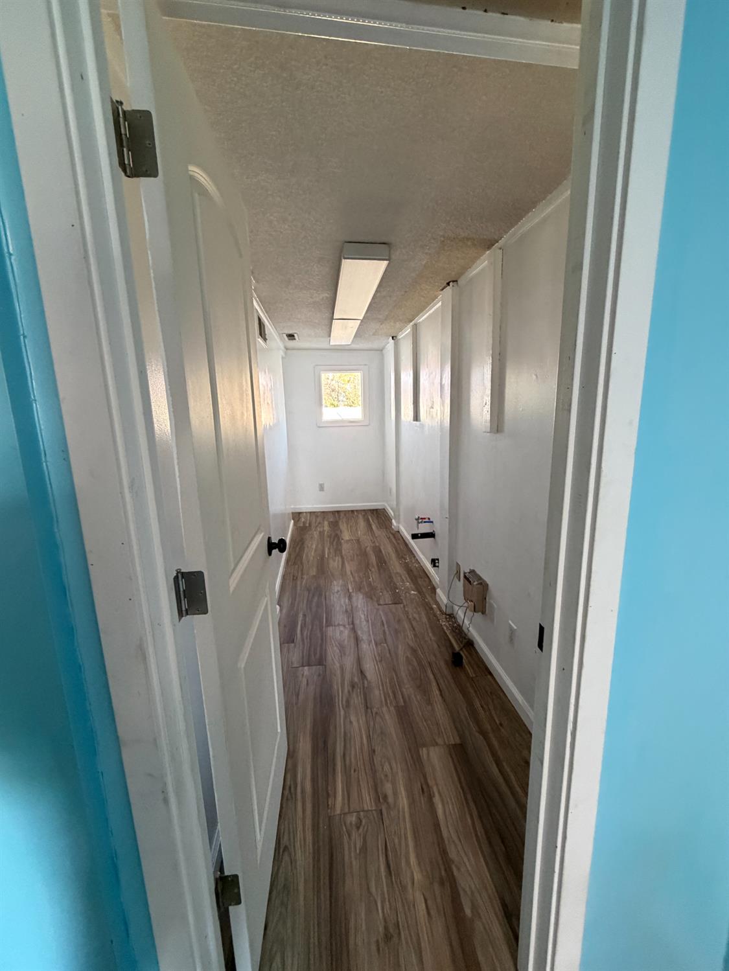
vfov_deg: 102.0
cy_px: 486
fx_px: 393
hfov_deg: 85.7
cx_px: 364
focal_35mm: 14
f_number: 2.2
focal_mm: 2.22
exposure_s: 1/60
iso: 320
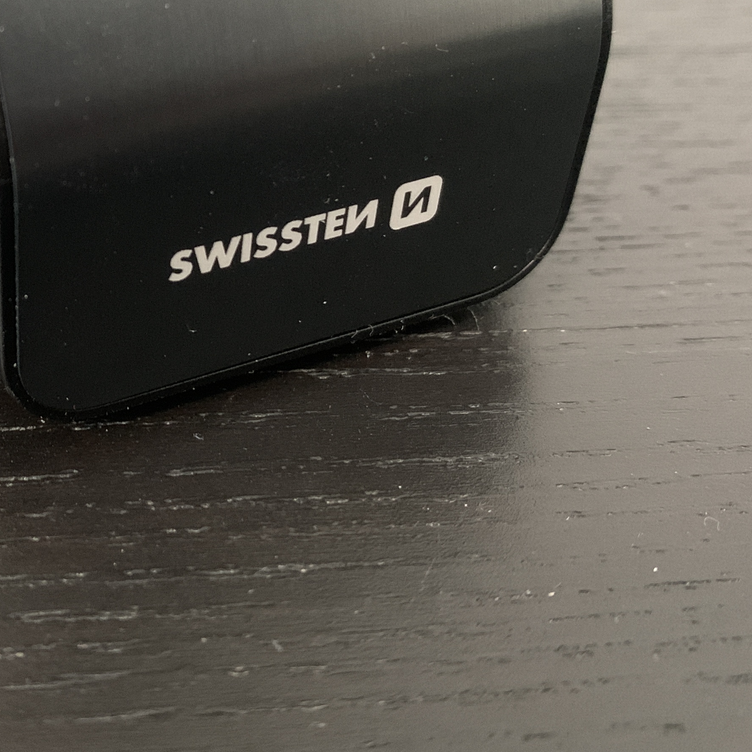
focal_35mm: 52
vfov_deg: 32.4
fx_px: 1278
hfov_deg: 31.6
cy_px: 223
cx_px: 109
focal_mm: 4.25
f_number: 1.8
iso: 800
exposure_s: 1/24
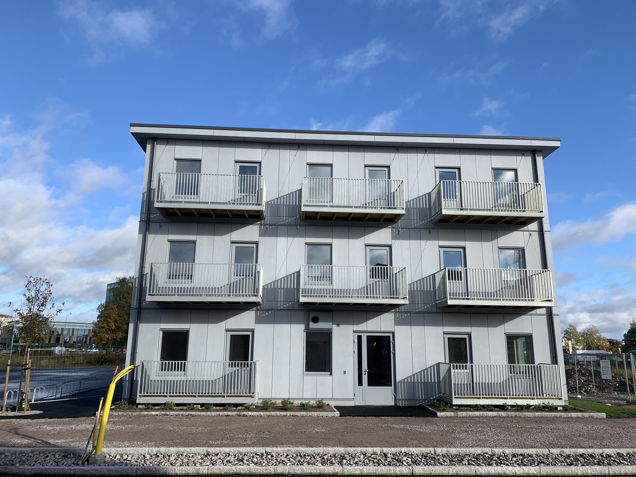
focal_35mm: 26
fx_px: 478
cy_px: 238
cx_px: 318
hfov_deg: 67.3
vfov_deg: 53.1
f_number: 1.8
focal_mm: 4.25
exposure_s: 1/1748
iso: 25
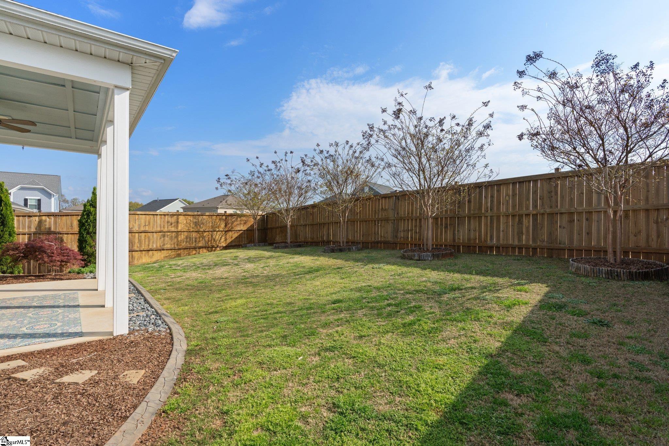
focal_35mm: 17
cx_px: 334
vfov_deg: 70.4
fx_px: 316
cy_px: 223
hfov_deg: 93.3
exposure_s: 1/640
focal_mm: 17
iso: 200
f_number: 9
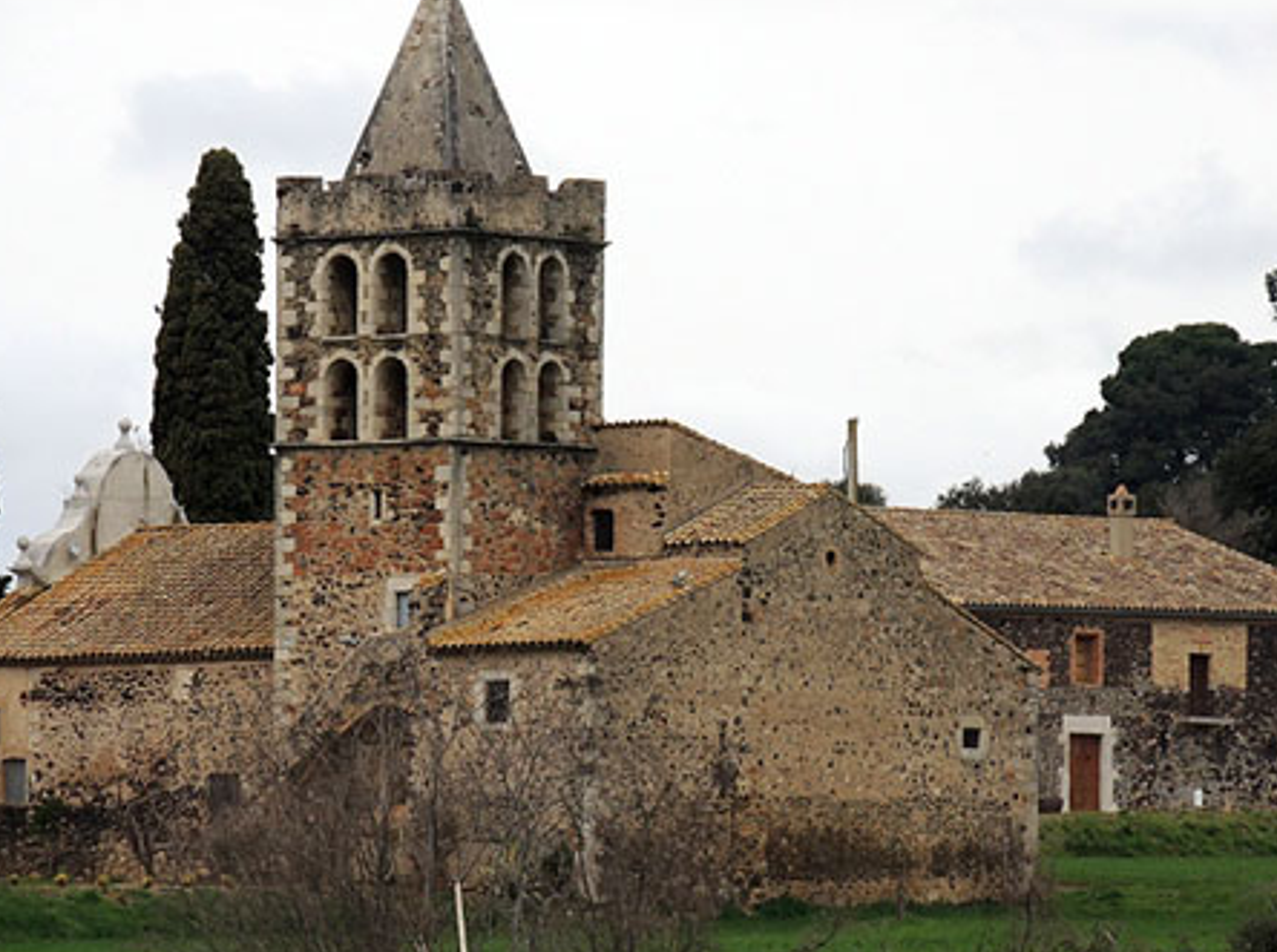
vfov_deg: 3.8
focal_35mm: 394
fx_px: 14503
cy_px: 467
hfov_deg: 5.0
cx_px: 610
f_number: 4.8
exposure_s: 1/800
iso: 360
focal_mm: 62.4
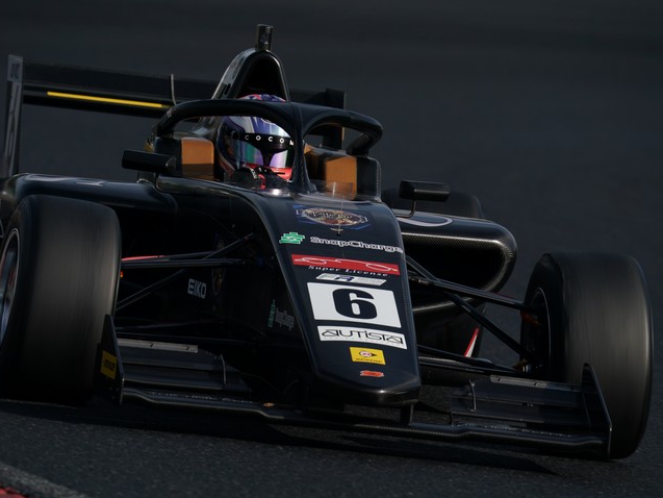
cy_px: 249
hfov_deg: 3.2
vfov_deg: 2.4
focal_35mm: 614
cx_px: 302
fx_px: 11762
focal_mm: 565
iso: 200
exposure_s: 1/800
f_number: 9
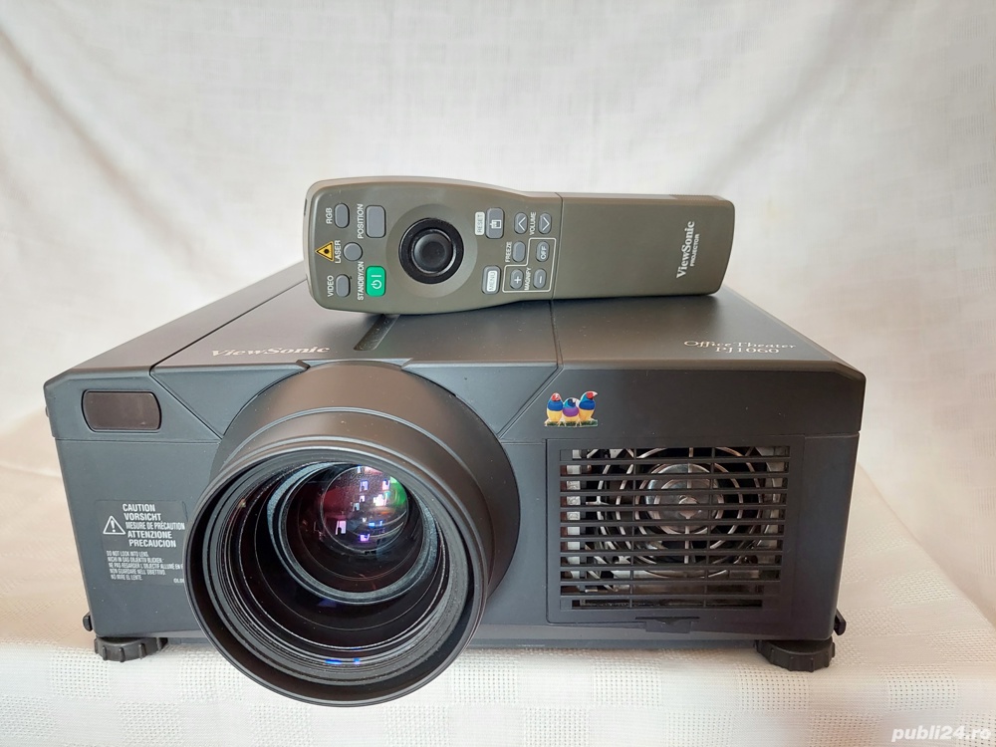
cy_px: 374
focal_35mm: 24
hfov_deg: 71.6
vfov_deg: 56.8
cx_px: 498
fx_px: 691
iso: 400
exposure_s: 1/50
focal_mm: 5.23
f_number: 1.8
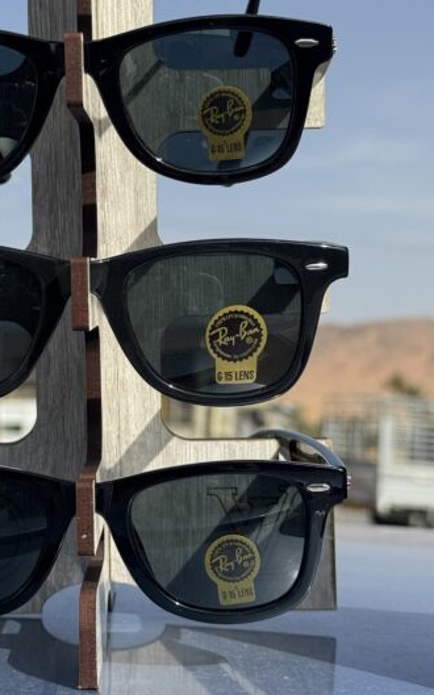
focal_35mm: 77
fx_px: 1459
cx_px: 85
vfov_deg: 26.7
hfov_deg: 16.8
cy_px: 264
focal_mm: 6.76
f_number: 1.78
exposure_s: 1/4608
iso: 64
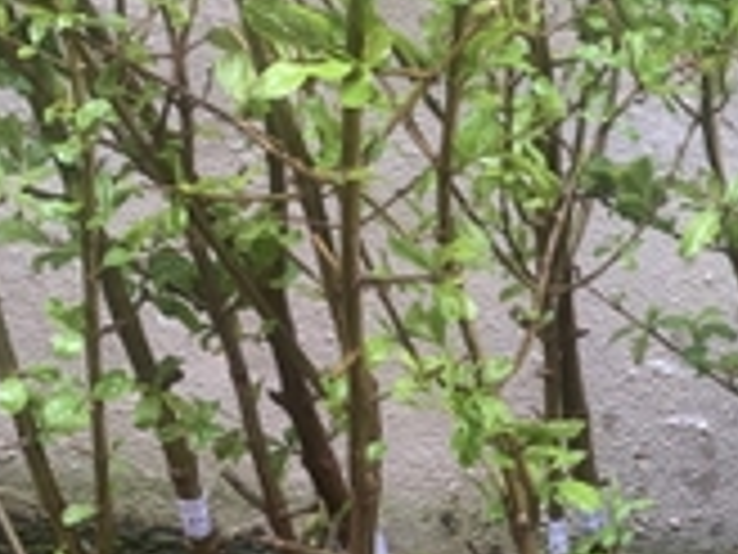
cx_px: 846
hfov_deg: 23.8
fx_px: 1620
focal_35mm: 76
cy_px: 338
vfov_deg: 19.4
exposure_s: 1/74
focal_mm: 4.25
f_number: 1.8
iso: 100
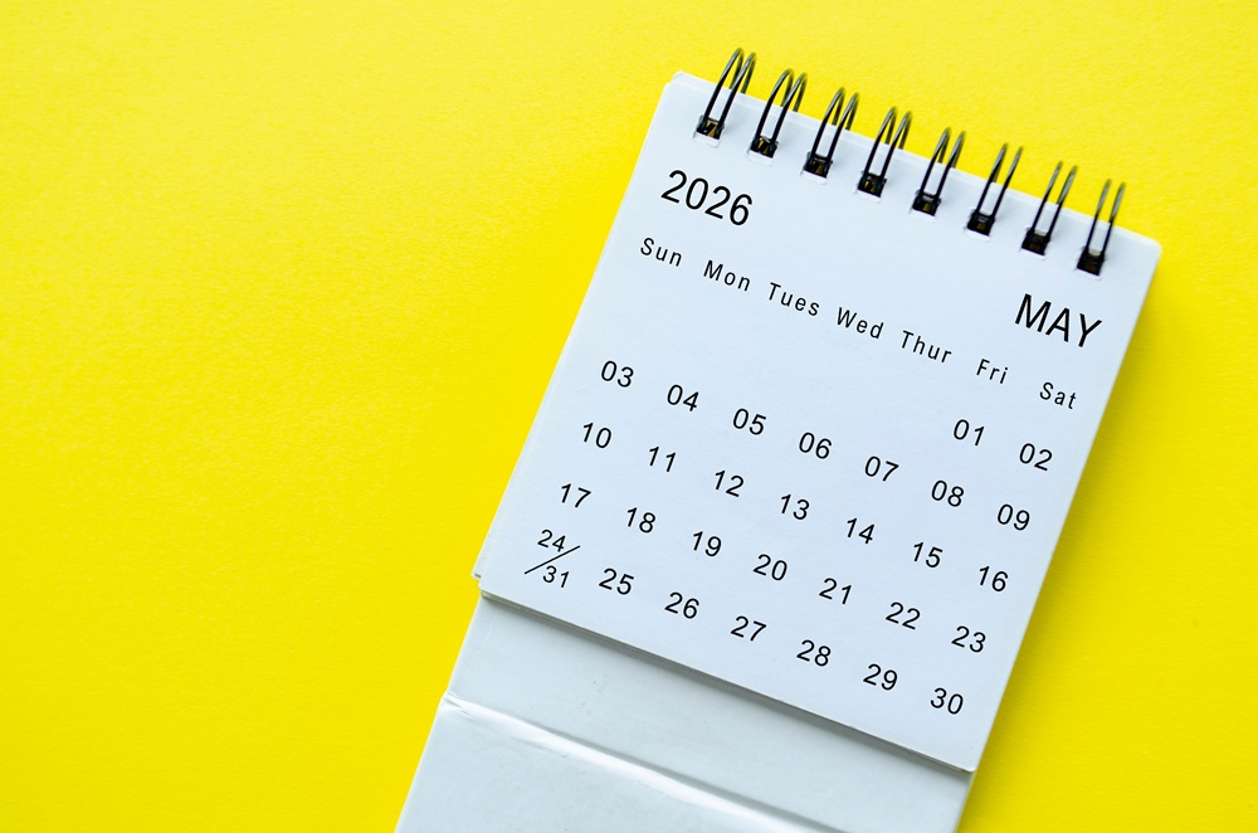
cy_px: 416
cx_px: 629
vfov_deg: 16.5
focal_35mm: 82
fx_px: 2876
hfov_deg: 24.7
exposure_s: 1/20
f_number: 8
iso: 100
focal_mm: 55
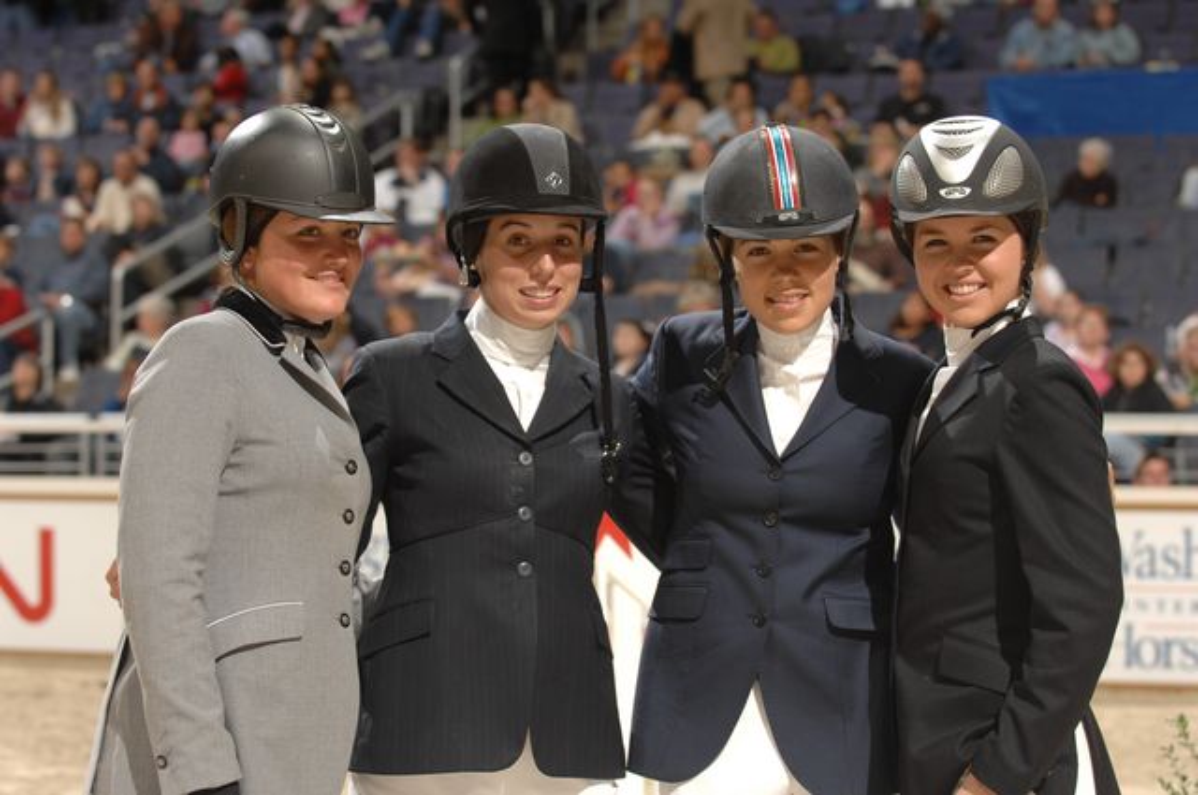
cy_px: 398
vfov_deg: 12.1
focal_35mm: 112
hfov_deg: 18.2
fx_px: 3739
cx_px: 599
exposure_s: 1/250
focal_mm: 75
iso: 320
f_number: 4.5
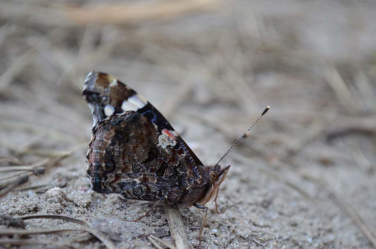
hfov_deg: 24.7
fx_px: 860
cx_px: 188
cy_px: 124
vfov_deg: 16.5
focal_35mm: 82
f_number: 5.6
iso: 1000
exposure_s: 1/60
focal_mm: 55
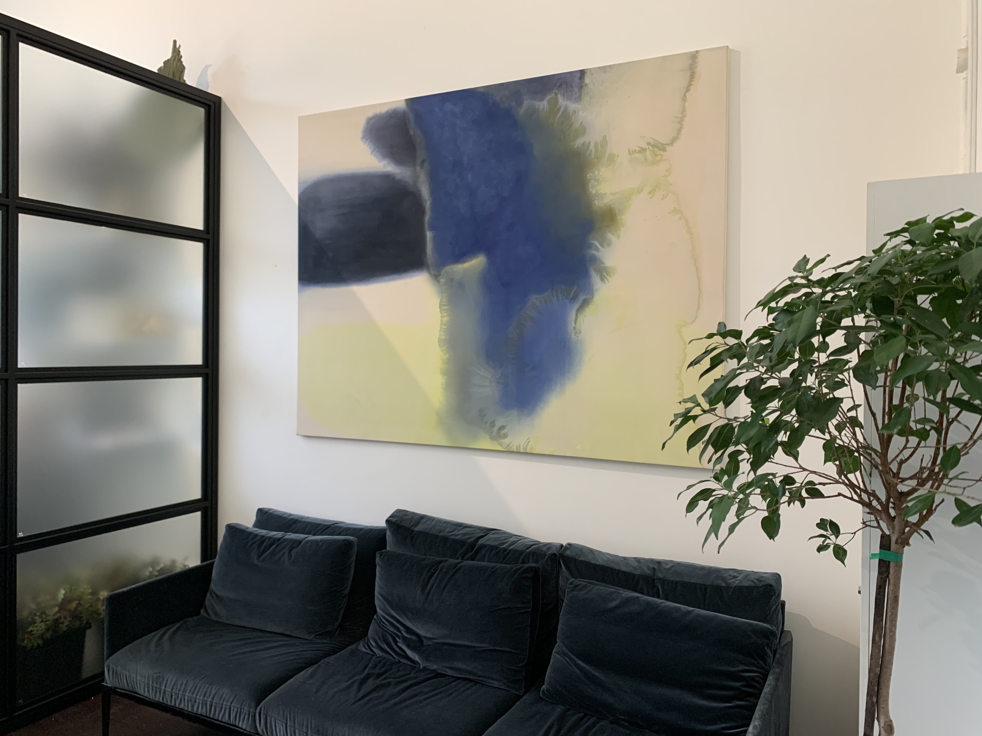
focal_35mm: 26
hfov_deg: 67.3
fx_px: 738
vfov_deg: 53.1
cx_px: 491
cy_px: 368
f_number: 1.8
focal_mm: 4.25
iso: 200
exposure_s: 1/50
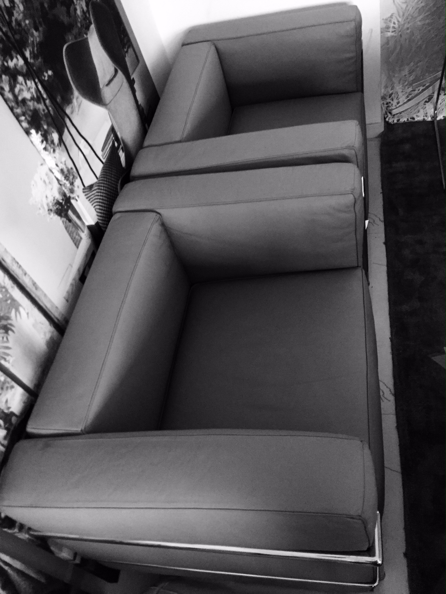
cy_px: 297
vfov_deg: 61.7
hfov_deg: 48.2
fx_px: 498
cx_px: 223
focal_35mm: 29
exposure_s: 1/17
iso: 320
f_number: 2.2
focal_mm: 4.15
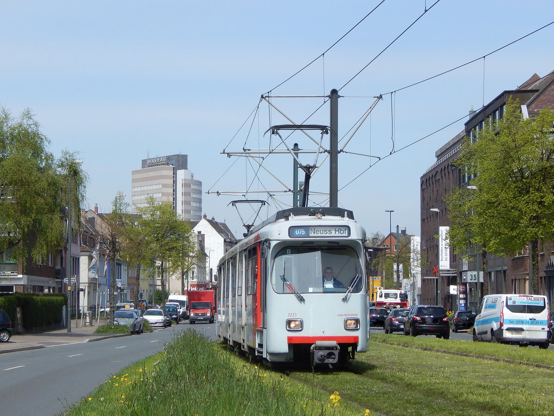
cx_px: 277
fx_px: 1664
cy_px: 208
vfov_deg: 14.2
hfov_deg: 18.9
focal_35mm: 104
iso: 125
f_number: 4.5
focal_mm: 18.7
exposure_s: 1/1000
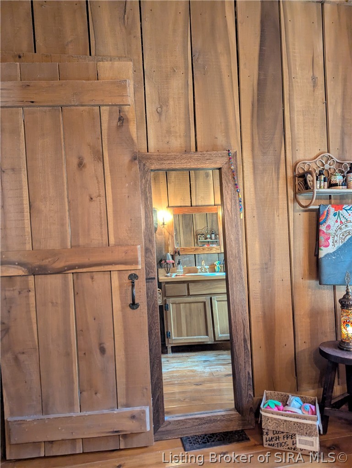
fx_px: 325
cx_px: 176
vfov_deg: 71.5
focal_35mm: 24
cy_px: 234
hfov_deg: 56.9
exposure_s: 1/60
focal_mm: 6.81
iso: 531
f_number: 1.85
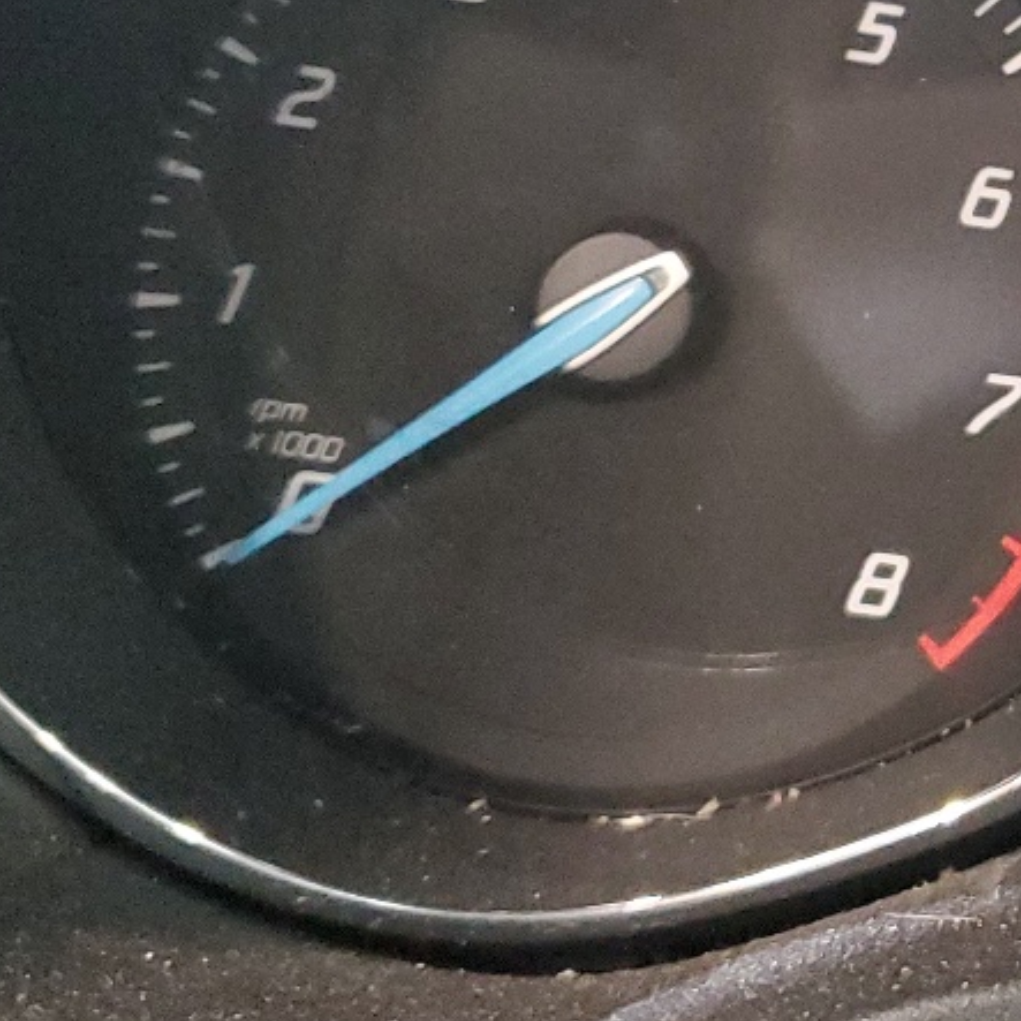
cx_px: 1261
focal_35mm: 83
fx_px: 2770
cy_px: 175
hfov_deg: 19.5
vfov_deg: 20.6
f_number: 1.5
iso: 598
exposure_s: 1/15
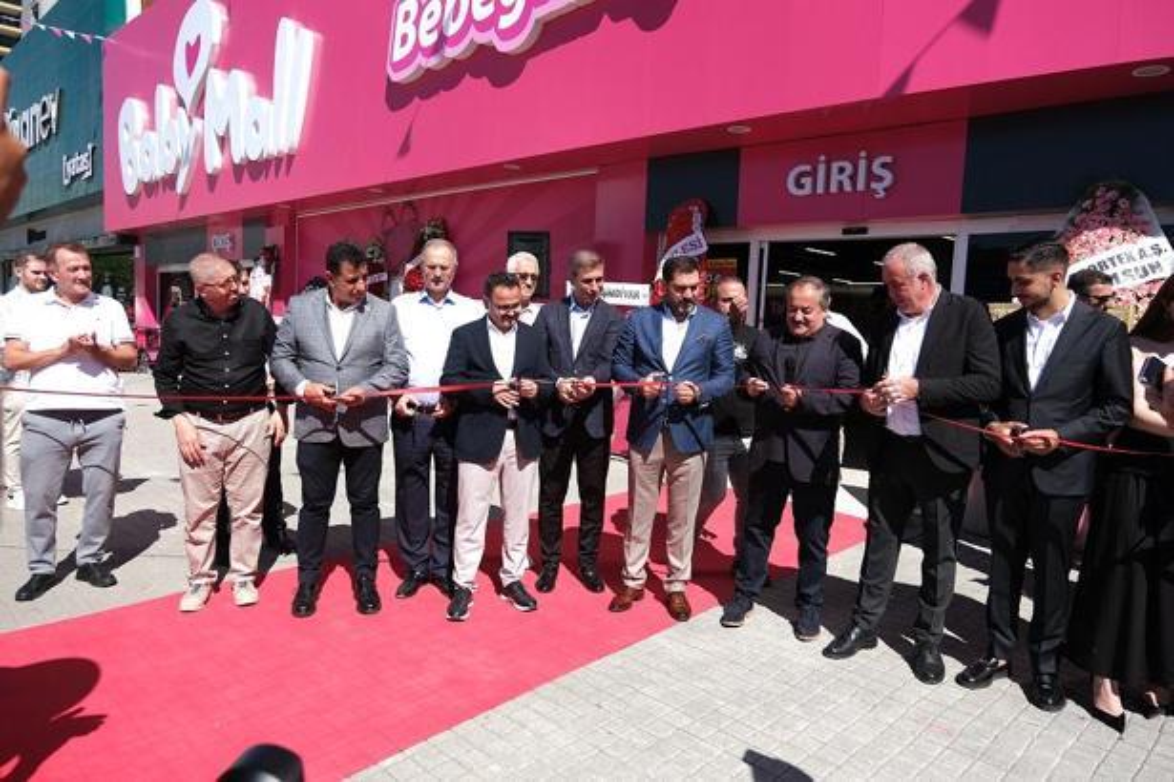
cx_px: 587
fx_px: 783
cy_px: 391
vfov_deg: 53.1
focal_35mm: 24
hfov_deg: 73.7
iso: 64
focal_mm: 16
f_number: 4
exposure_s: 1/500
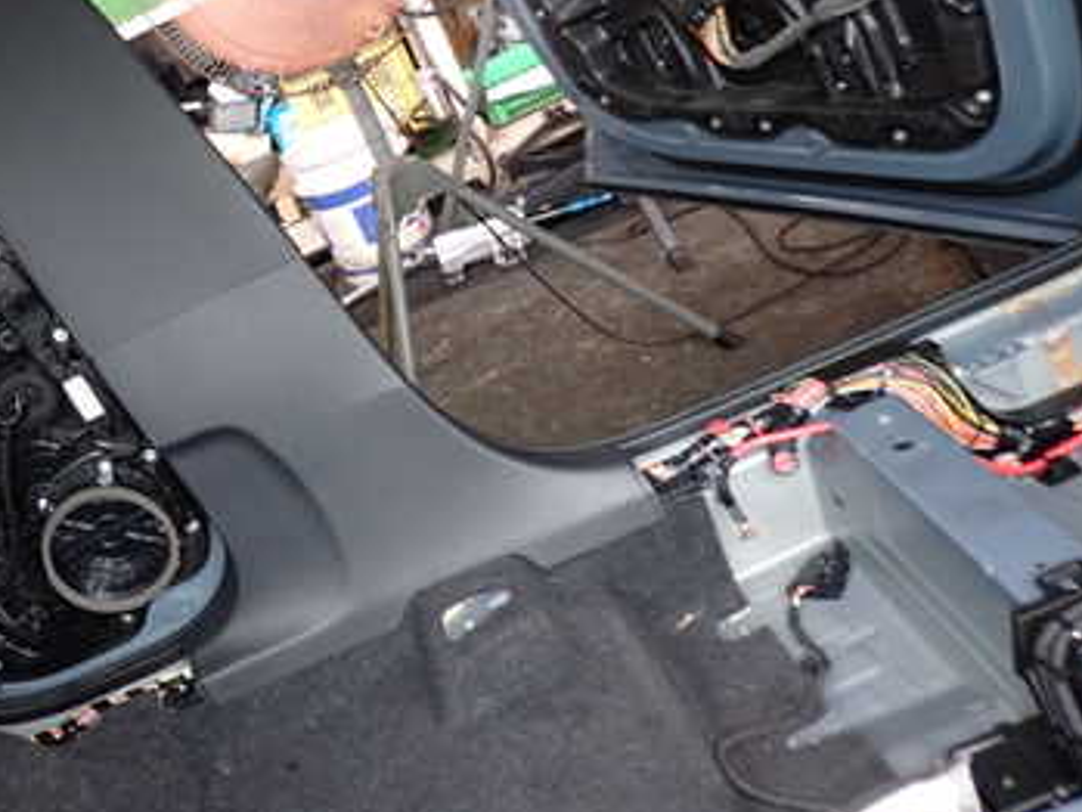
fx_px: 1345
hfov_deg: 41.3
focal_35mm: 43
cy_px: 267
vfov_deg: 33.3
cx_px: 167
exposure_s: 1/30
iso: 200
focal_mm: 4.5
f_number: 2
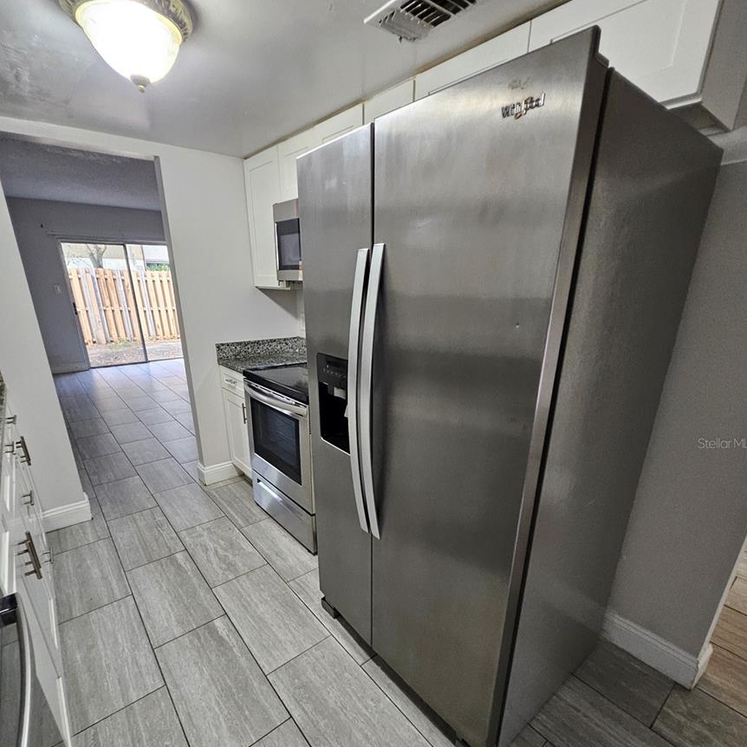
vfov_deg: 86.5
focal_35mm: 16
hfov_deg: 87.4
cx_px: 369
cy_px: 443
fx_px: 391
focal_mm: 1.74
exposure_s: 1/30
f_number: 2.2
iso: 320
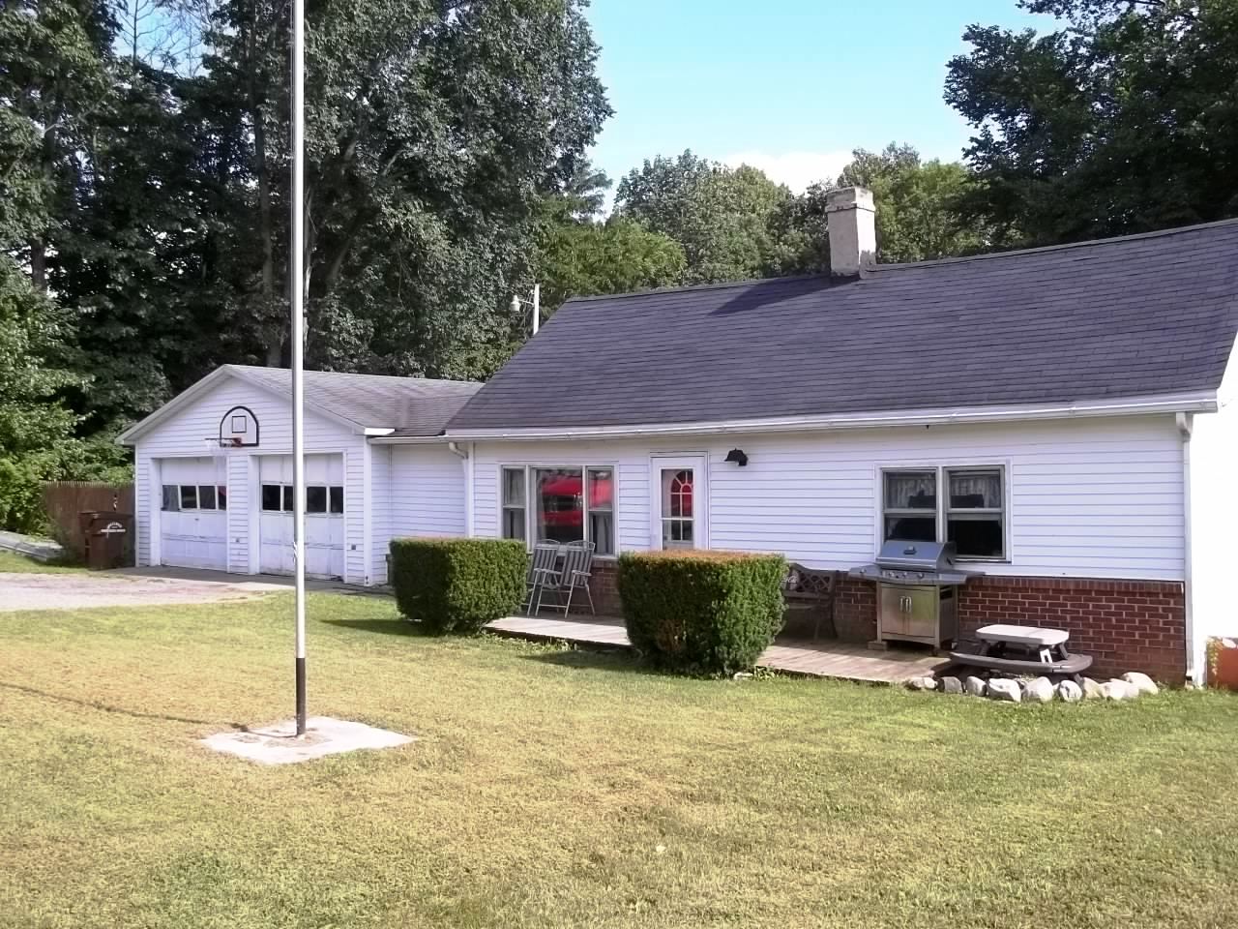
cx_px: 619
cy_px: 464
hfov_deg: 55.4
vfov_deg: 42.9
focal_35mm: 33
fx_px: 1180
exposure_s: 1/320
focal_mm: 5.9
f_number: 3.3
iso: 64
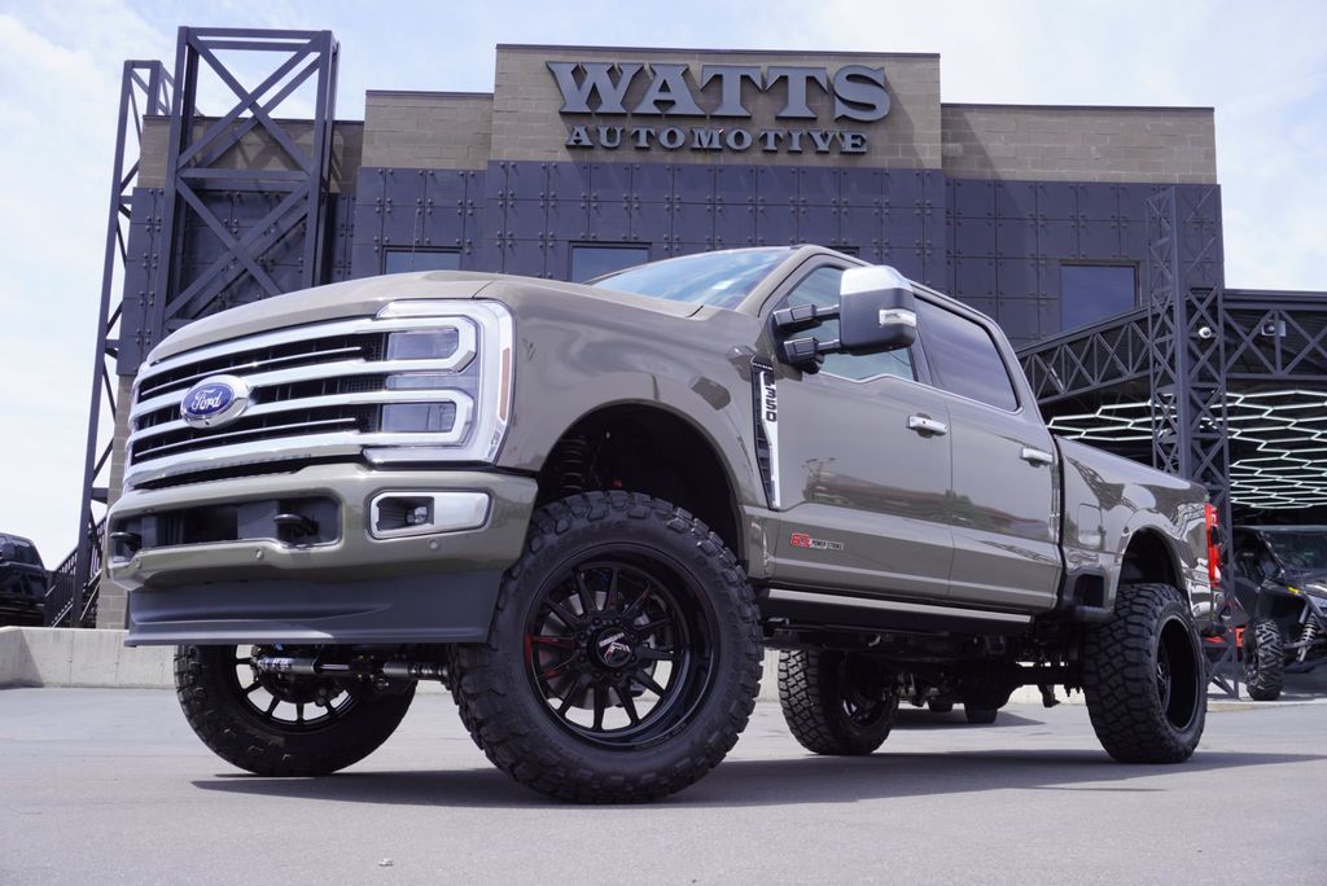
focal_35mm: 38
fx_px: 1383
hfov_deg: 51.3
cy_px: 443
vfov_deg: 35.5
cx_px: 664
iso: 100
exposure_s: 1/125
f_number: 9
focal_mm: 25
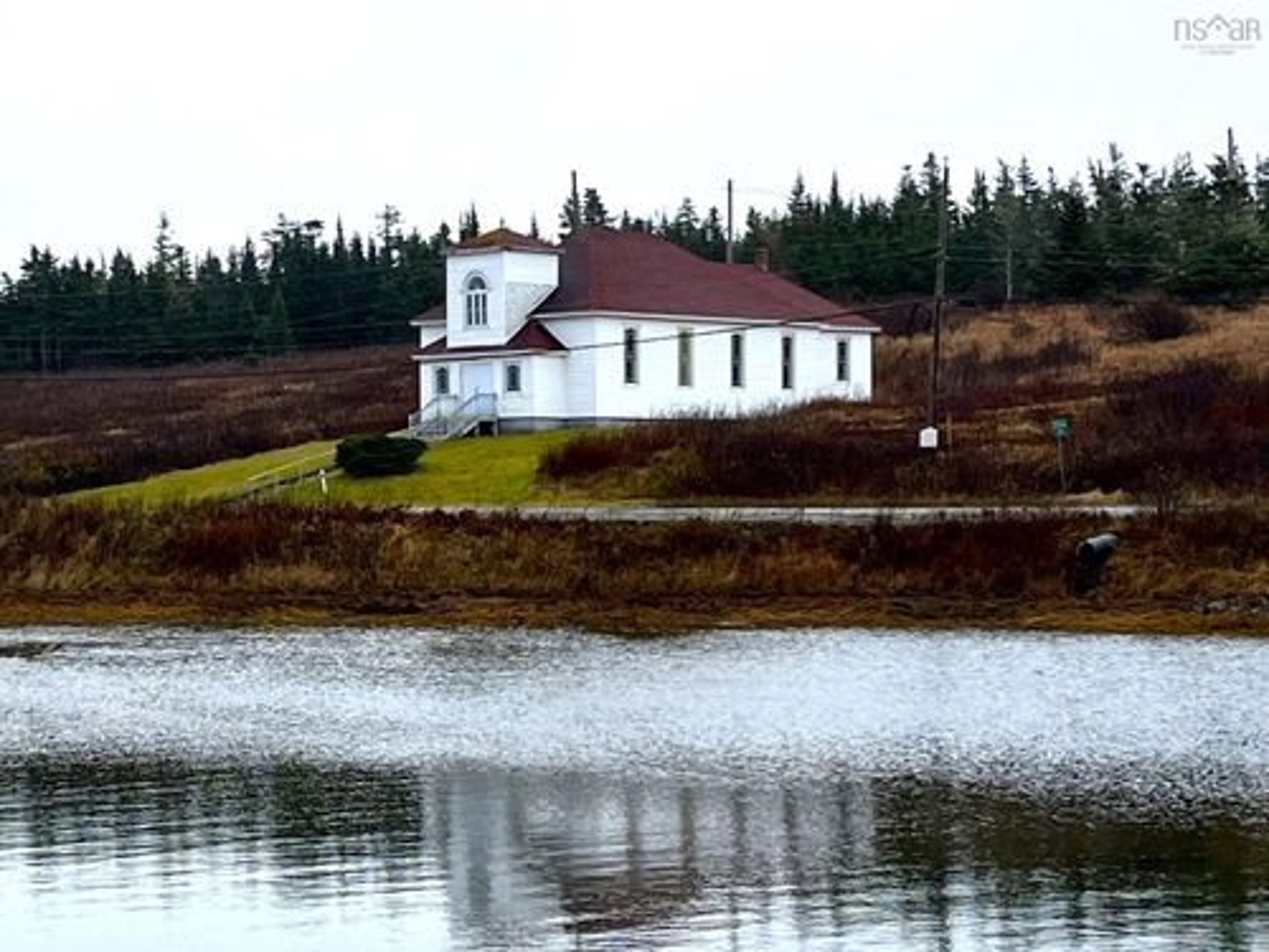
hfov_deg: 38.2
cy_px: 476
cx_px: 634
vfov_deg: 29.1
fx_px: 1833
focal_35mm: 50
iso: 50
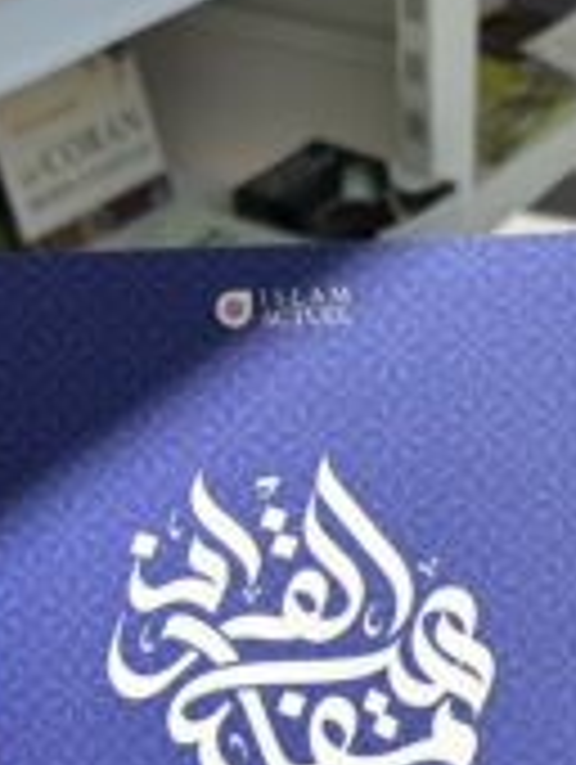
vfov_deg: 30.9
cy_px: 612
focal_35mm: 61
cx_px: 266
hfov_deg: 24.1
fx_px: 1350
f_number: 1.6
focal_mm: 5.96
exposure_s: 1/2193
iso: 50
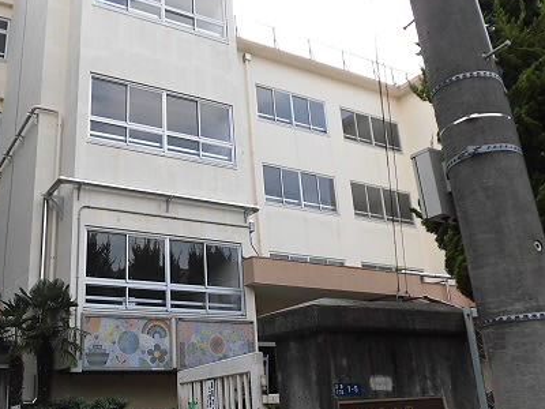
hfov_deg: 50.3
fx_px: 567
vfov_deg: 39.6
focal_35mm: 36
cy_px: 180
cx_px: 173
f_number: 3.1
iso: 100
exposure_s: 1/640
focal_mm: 4.3
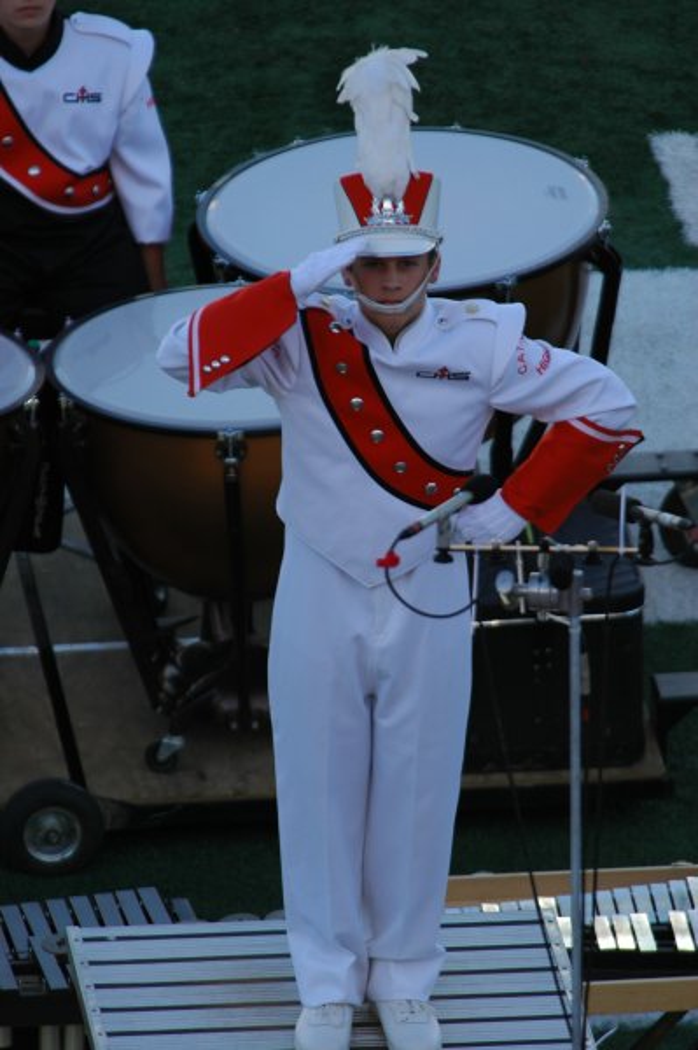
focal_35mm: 600
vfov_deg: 3.4
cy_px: 525
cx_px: 349
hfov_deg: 2.3
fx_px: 17479
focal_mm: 400
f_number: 5.6
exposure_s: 1/250
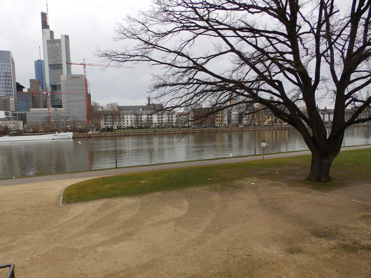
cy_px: 139
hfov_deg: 76.4
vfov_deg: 61.1
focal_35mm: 22
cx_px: 186
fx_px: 236
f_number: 3.4
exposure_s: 1/500
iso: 320
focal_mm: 4
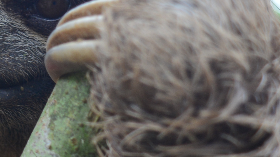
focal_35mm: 227
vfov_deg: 5.3
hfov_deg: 9.4
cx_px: 4
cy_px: 38
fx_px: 1686
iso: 160
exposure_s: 1/60
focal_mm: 35
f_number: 4.5
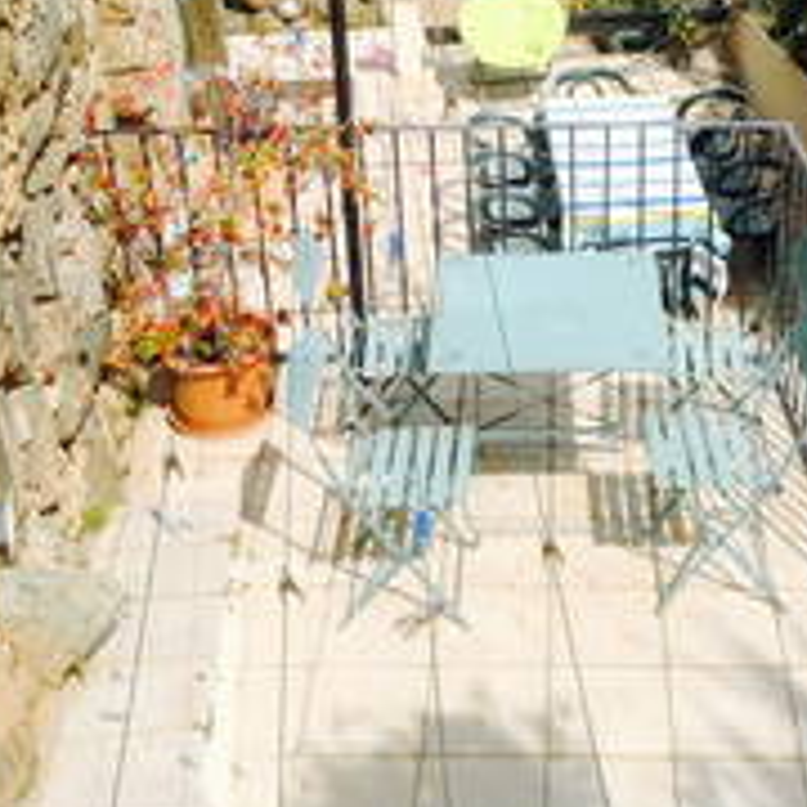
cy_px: 220
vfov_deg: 27.4
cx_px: 534
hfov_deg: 27.6
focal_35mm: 62
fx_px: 1635
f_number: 2.4
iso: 50
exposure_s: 1/2519
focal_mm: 4.28
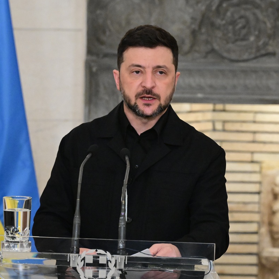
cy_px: 140
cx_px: 139
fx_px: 3502
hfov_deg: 4.6
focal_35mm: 384
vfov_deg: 4.6
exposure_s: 1/400
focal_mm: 200
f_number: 5
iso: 8000
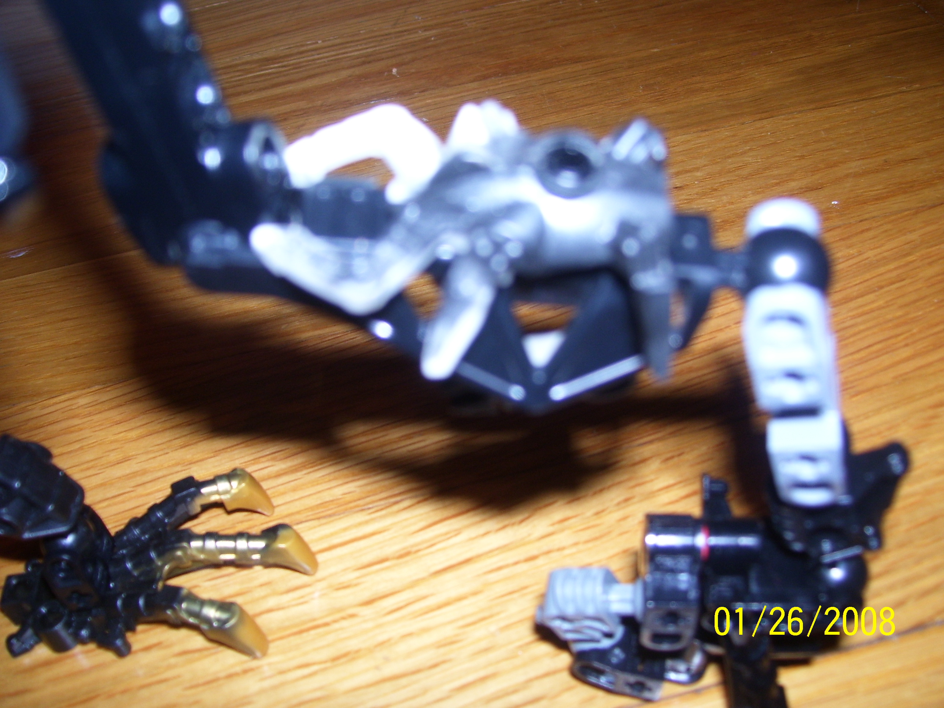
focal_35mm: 37
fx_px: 1009
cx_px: 472
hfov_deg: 50.1
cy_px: 354
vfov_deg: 38.7
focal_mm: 6
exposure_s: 1/60
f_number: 2.7
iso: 80
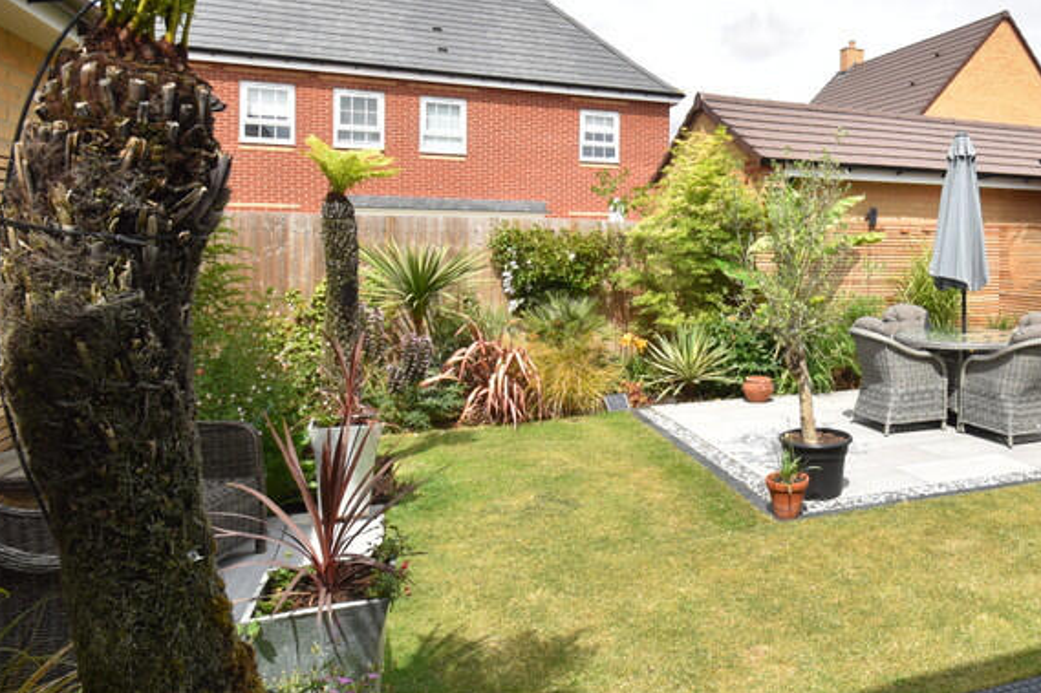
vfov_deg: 46.9
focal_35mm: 27
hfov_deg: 62.1
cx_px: 823
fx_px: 780
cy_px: 213
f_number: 8
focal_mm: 10
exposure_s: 1/250
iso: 100
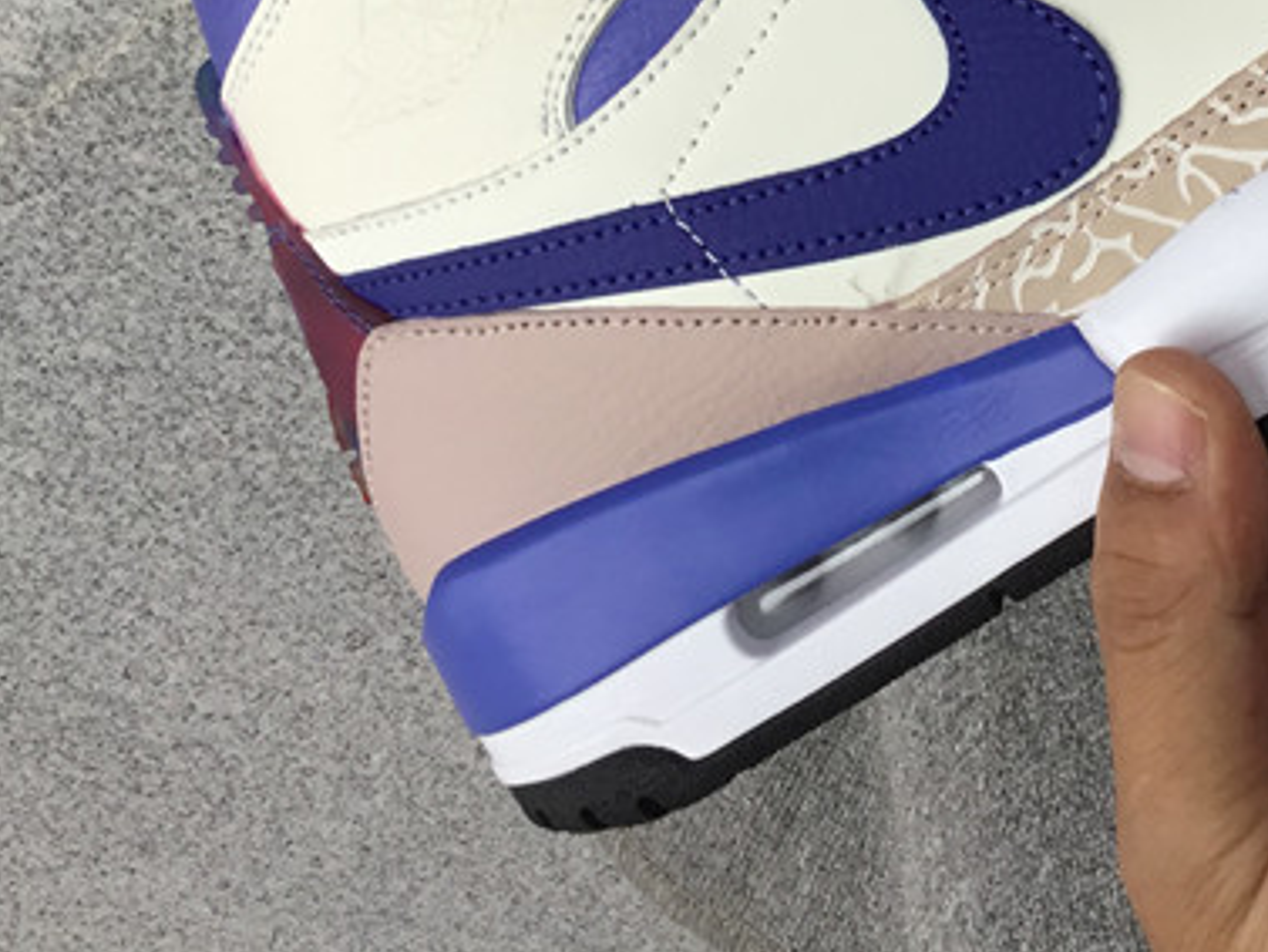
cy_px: -167
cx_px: 1133
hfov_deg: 25.5
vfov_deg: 18.9
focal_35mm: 74
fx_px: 2712
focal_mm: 3.3
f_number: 2.4
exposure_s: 1/262
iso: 25
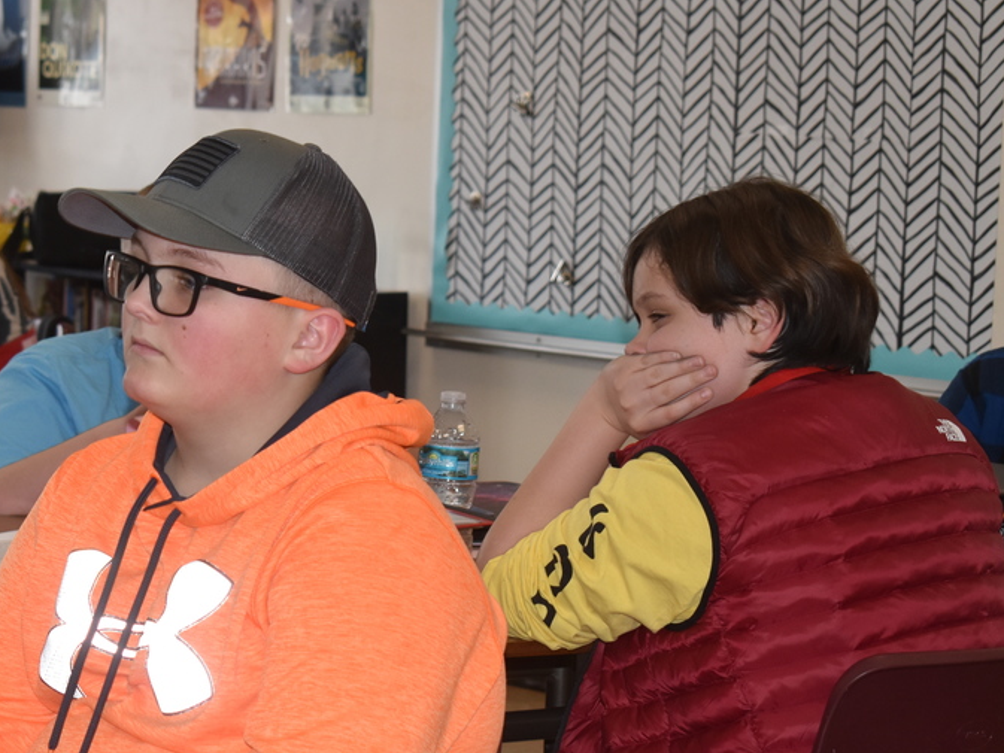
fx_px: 3502
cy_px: 384
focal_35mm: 121
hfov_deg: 16.2
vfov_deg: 12.3
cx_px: 246
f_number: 5.6
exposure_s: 1/60
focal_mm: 55
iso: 900
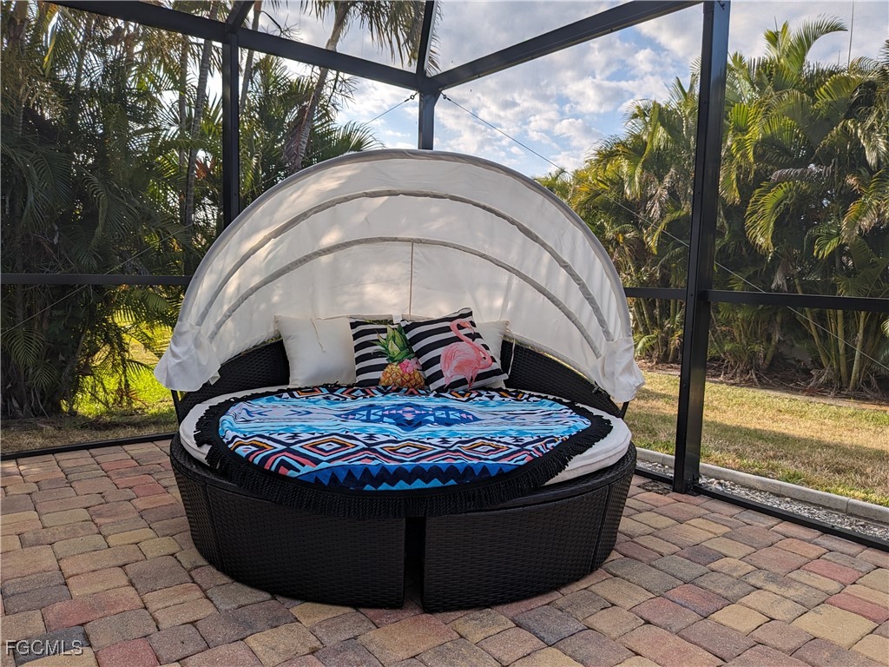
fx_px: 616
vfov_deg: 56.8
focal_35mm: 24
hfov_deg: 71.6
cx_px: 444
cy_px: 334
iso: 43
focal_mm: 4.53
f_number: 1.7
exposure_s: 1/1105
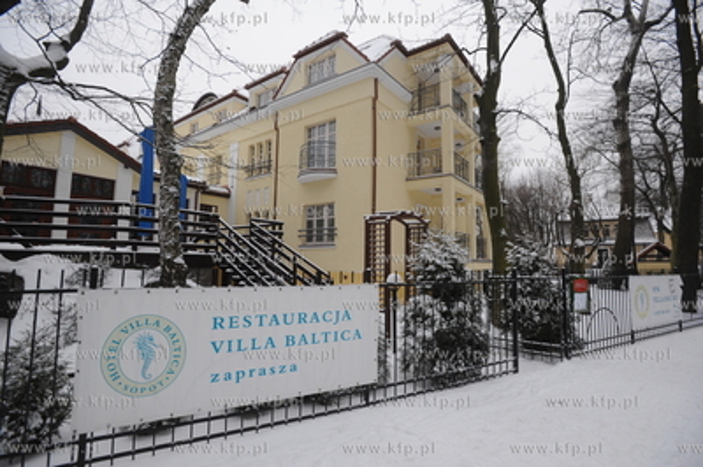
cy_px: 234
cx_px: 352
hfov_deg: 93.3
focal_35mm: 17
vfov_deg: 70.3
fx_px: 332
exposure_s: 1/200
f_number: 5.6
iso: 800
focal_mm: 17
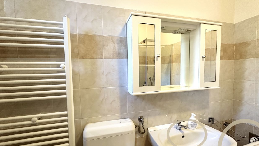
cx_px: 130
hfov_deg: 99.4
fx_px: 110
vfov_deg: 67.0
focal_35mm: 16
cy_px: 78
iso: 320
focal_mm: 2.22
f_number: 2.2
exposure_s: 1/50
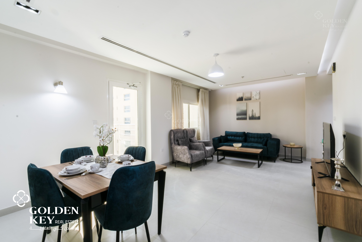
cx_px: 181
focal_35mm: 15
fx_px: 151
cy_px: 121
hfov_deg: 100.4
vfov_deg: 77.3
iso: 100
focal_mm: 10
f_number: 22
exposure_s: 1/2
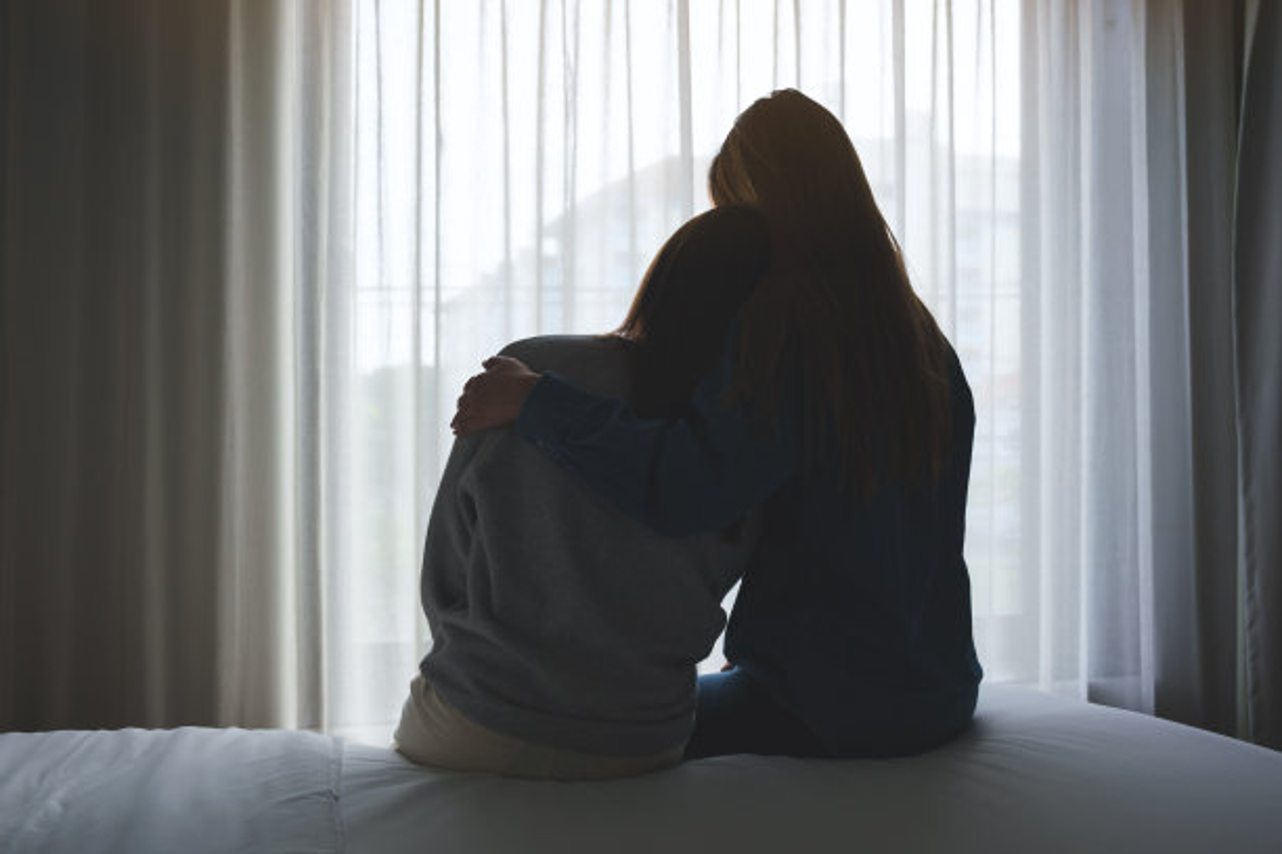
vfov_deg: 37.9
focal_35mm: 35
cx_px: 641
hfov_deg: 54.4
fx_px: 1246
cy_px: 427
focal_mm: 23.4
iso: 160
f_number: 2.8
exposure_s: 1/170
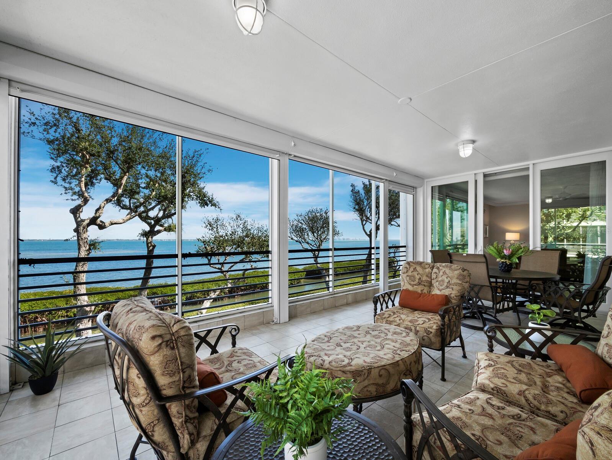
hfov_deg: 102.0
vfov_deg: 85.7
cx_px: 306
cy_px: 230
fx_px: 248
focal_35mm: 14
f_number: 11
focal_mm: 7
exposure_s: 1/20
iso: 400
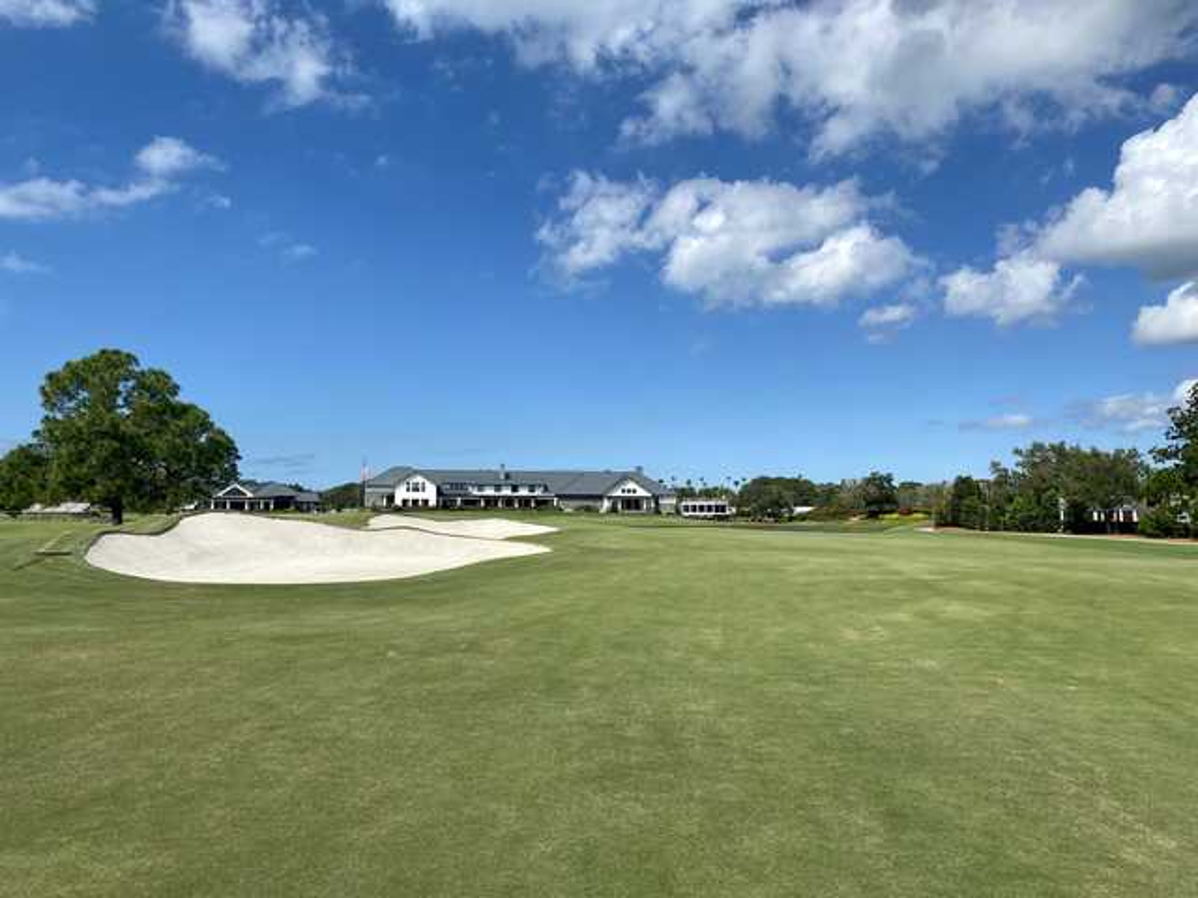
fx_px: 900
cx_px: 599
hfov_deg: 67.3
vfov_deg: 53.1
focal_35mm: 26
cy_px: 449
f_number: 1.8
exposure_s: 1/4608
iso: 32
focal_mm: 4.25
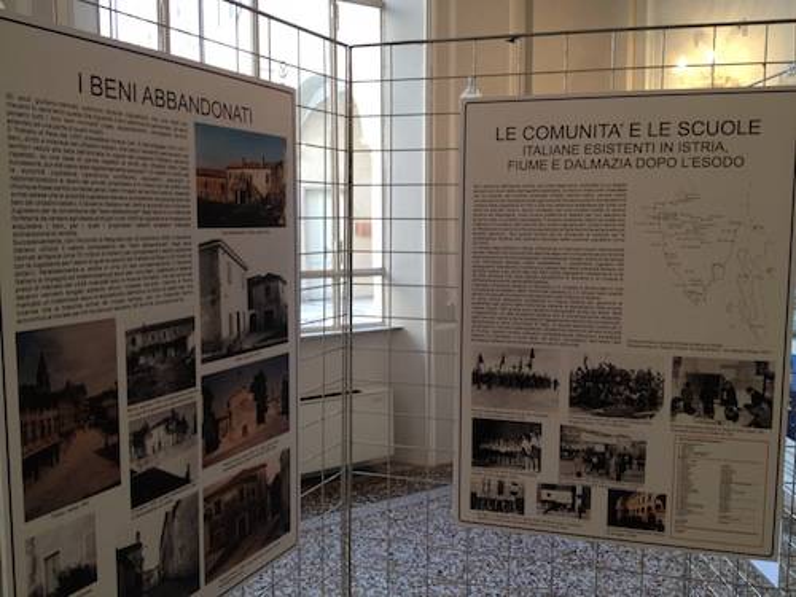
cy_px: 298
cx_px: 398
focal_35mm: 35
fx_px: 805
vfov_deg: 40.7
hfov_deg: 52.6
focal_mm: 4.28
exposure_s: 1/60
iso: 80
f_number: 2.4
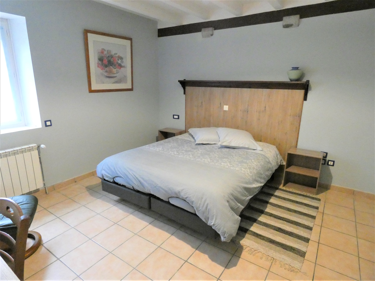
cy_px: 140
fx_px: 217
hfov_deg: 81.7
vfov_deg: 66.0
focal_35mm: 20
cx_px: 188
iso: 1250
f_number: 2.8
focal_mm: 3.6
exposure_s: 1/60
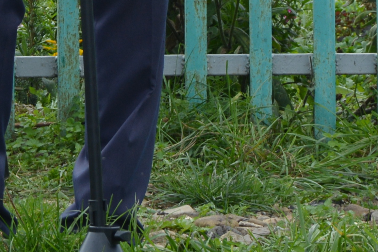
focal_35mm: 817
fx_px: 8572
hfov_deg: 2.5
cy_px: -303
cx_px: -14
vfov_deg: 1.7
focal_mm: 105
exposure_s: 1/250
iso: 200
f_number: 8
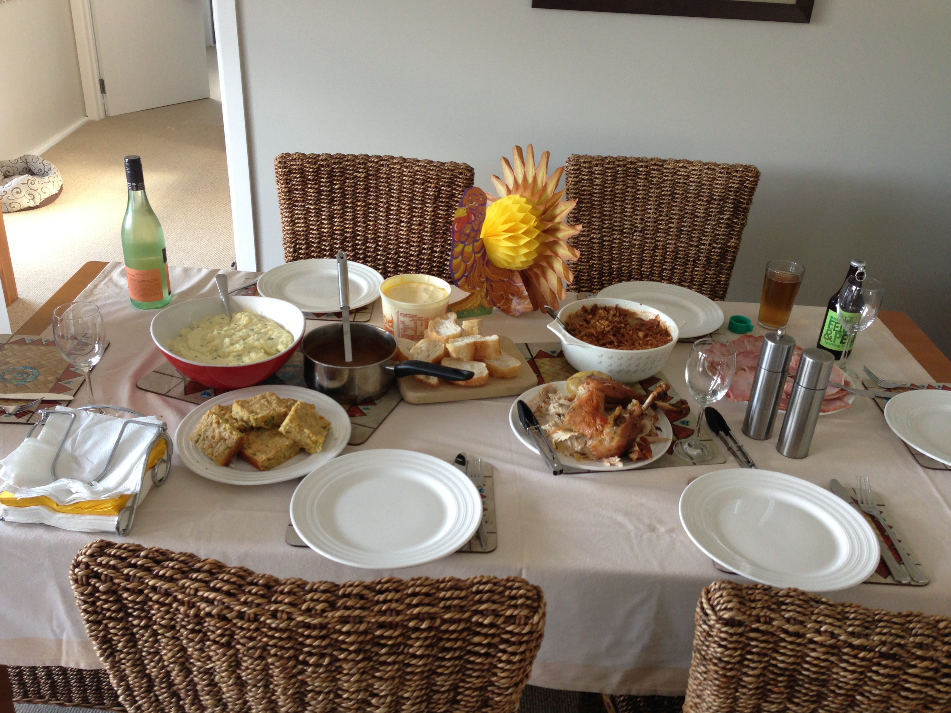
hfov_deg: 53.9
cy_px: 361
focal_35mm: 34
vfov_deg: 41.8
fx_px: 934
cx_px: 462
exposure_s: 1/20
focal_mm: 4.13
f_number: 2.4
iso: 80
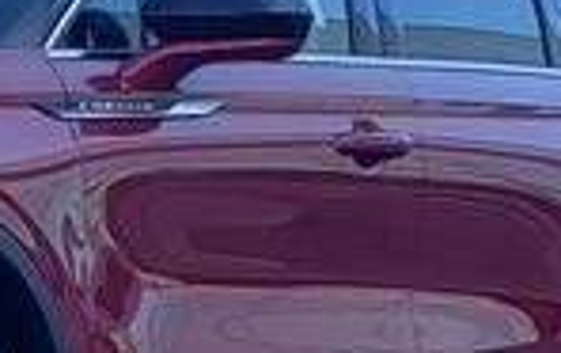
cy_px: 281
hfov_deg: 16.3
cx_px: -224
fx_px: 1822
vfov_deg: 11.0
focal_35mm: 119
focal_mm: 4.3
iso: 50
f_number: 2.4
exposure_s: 1/441
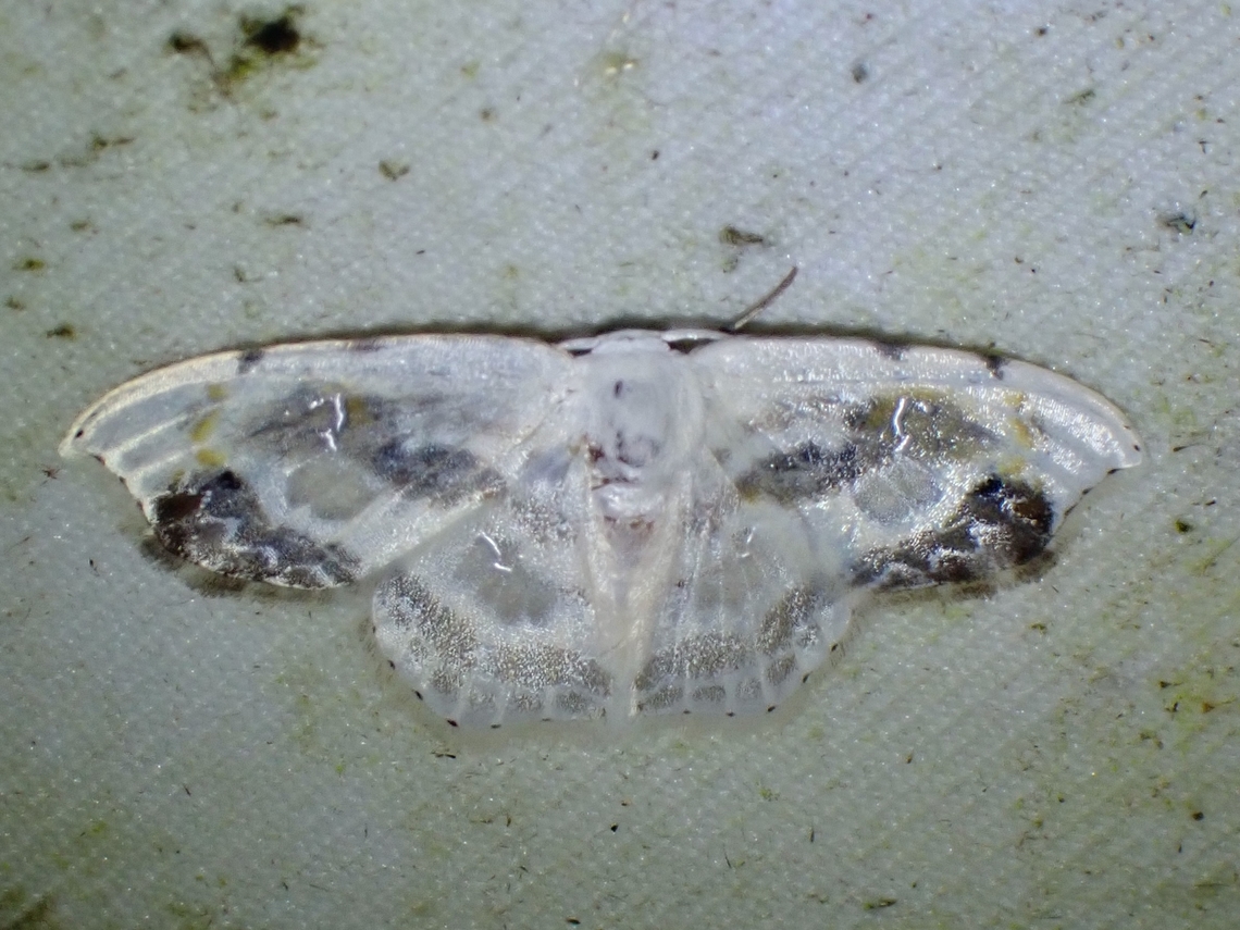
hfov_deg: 19.6
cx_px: 620
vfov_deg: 14.8
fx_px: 3582
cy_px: 465
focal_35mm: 100
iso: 400
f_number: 18
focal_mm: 18
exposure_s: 1/500
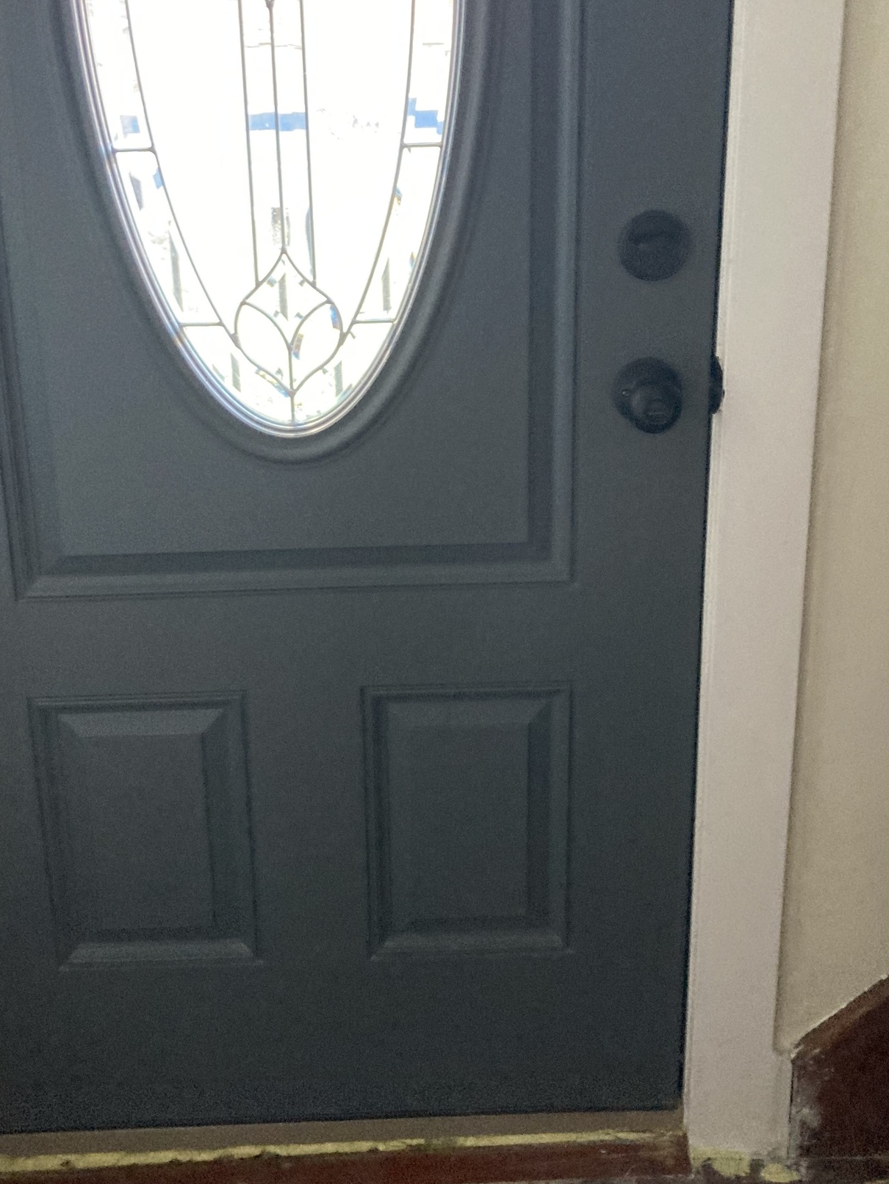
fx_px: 1370
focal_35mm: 40
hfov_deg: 36.0
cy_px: 424
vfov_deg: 46.3
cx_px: 448
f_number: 1.8
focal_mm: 3.99
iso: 400
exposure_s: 1/31
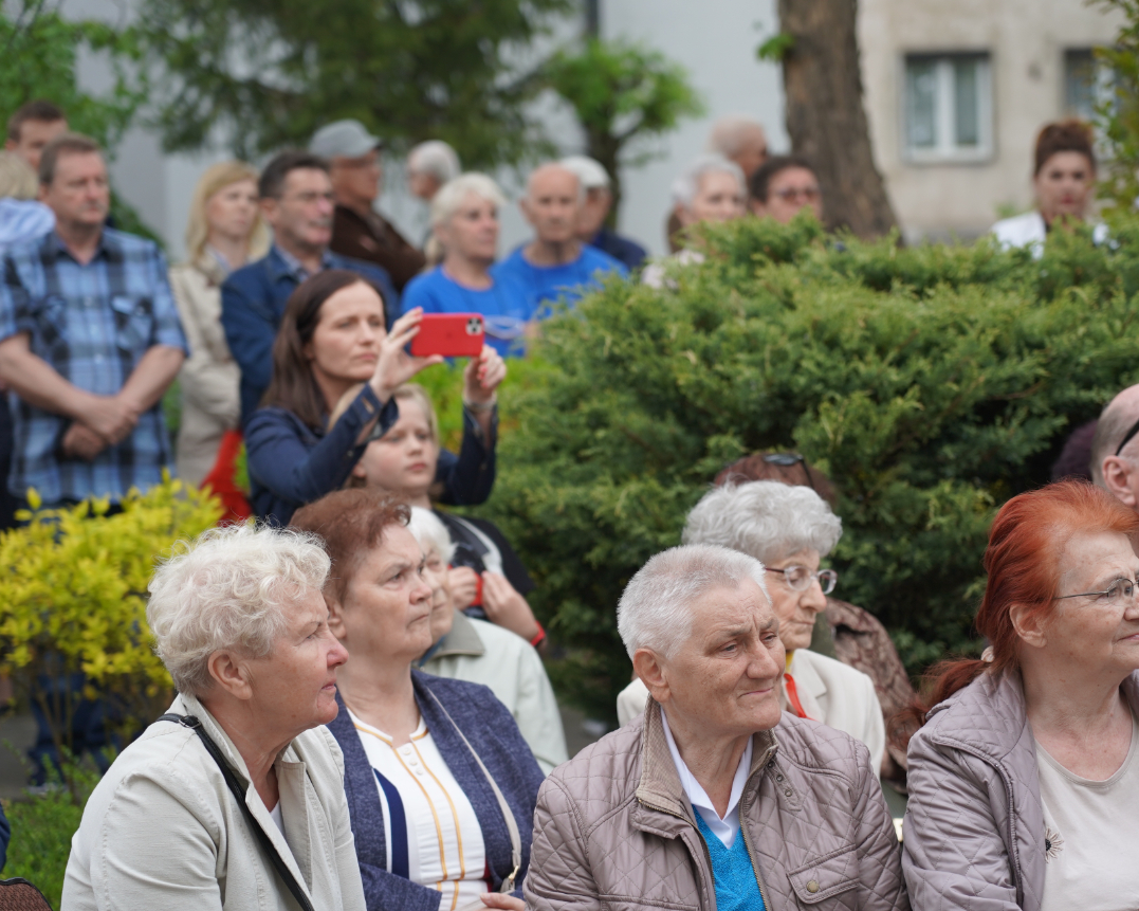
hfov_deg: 16.2
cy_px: 453
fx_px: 4010
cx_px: 637
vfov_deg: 13.0
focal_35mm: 119
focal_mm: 105
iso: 320
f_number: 4
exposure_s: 1/160
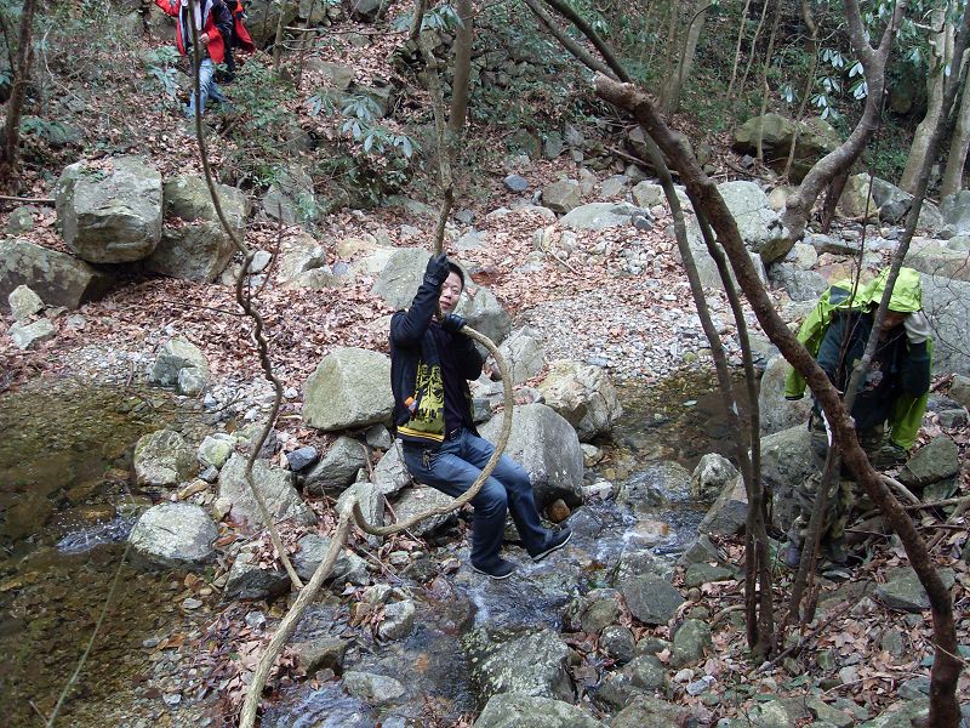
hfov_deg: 50.1
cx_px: 485
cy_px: 364
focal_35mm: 37
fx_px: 1037
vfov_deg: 38.7
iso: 100
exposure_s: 1/90
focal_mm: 6.3
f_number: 2.8
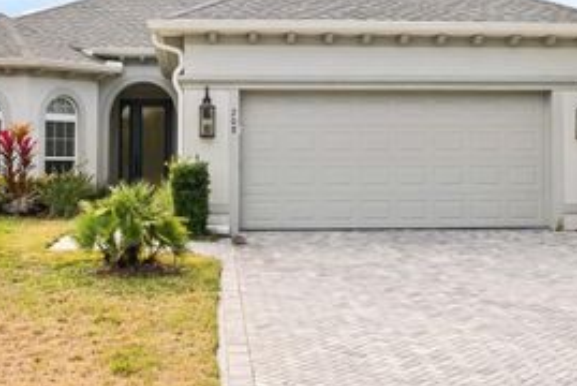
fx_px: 1043
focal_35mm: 65
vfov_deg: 20.9
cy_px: 112
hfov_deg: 30.9
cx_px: 268
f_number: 7.1
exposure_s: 1/1250
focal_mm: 35
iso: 1000
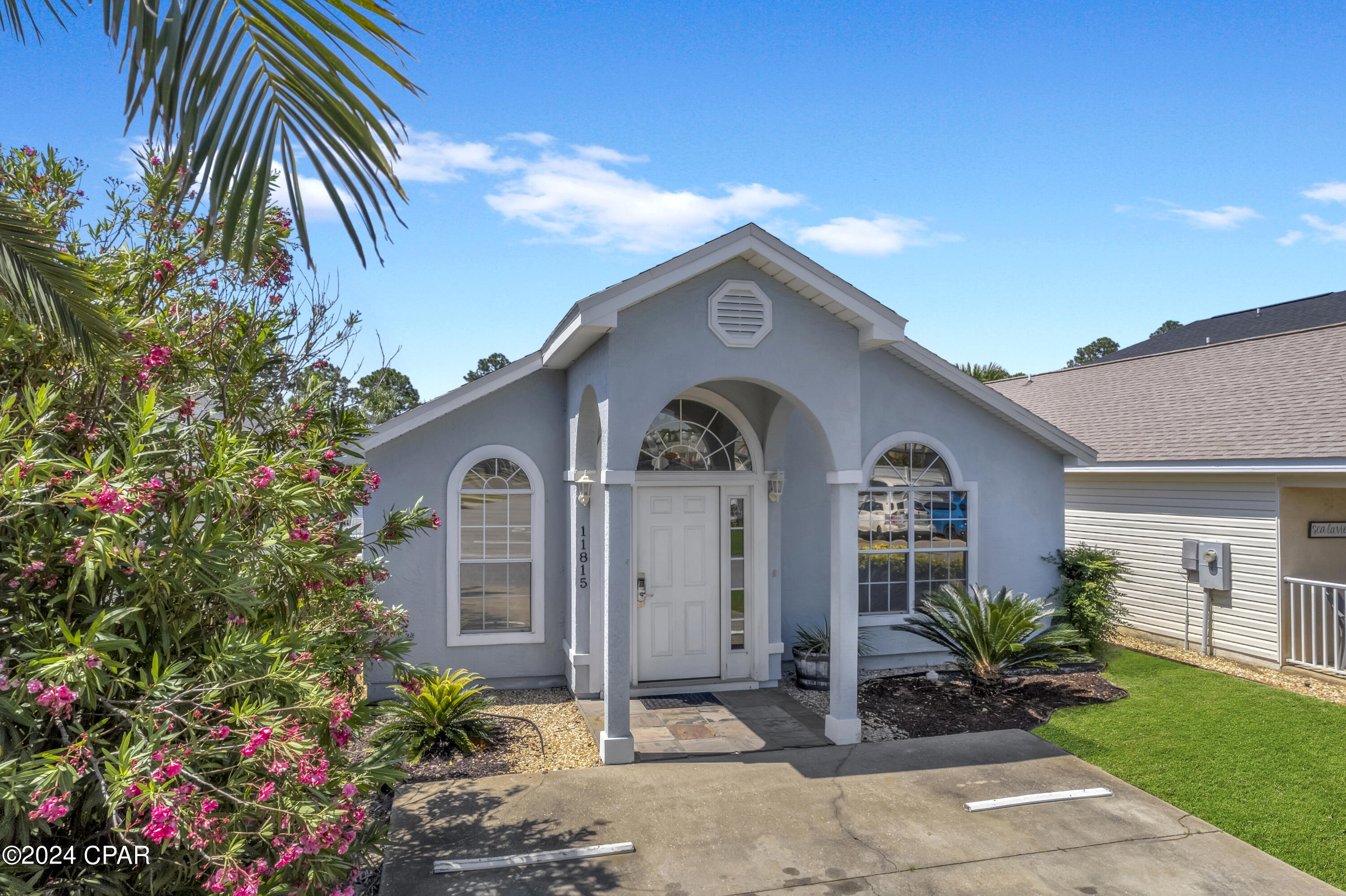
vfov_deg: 57.2
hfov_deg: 78.6
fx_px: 822
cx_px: 673
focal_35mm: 22
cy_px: 448
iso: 130
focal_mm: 8.38
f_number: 2.8
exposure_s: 1/2000
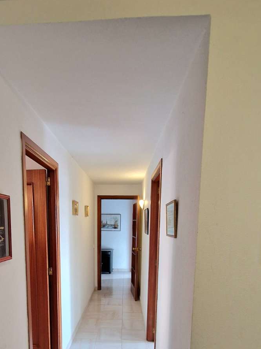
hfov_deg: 60.7
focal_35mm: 22
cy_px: 256
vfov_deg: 71.9
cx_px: 107
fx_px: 221
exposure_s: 1/50
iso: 320
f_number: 2.2
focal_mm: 2.2
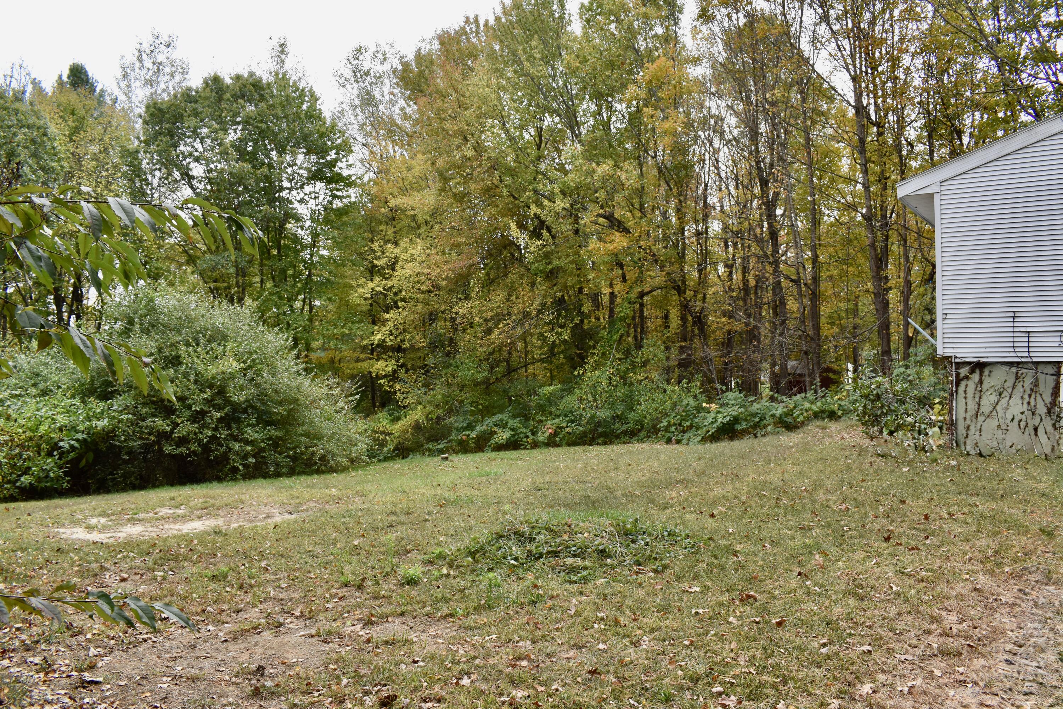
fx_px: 797
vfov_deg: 47.9
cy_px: 354
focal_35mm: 27
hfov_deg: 67.4
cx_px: 532
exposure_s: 1/200
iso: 400
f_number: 7.1
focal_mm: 18
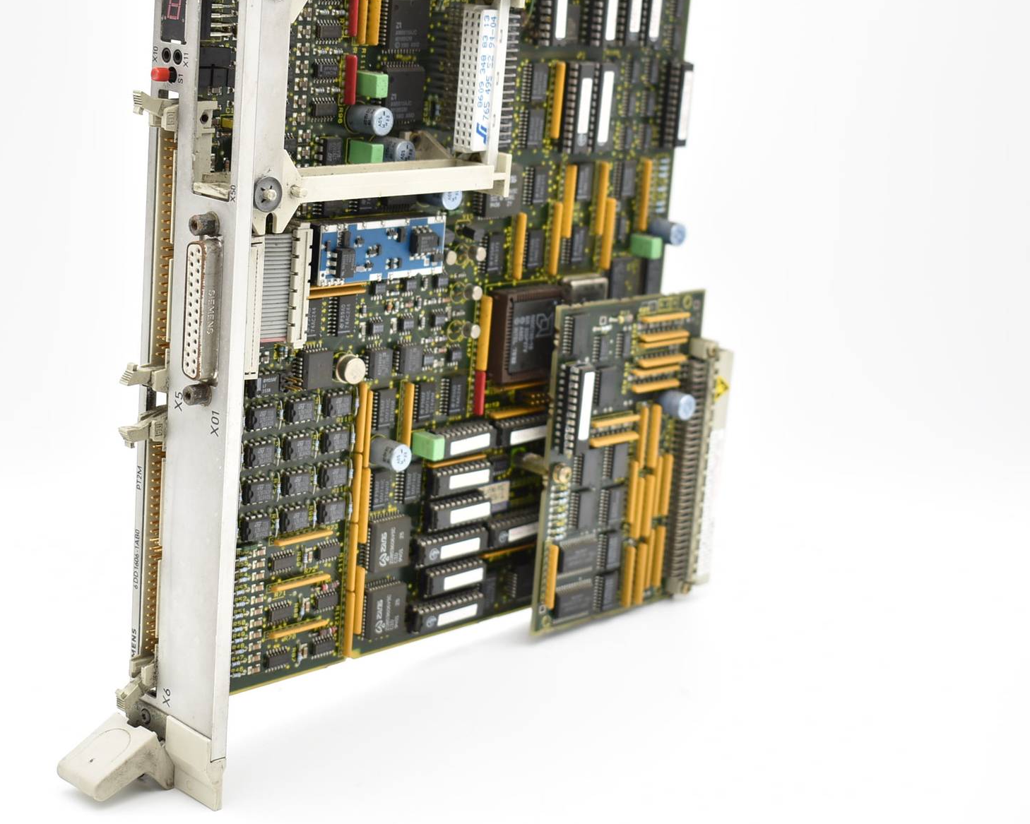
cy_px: 332
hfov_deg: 29.2
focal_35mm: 65
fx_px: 1973
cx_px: 427
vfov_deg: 23.6
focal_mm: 31
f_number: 4.2
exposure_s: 1/30
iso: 100
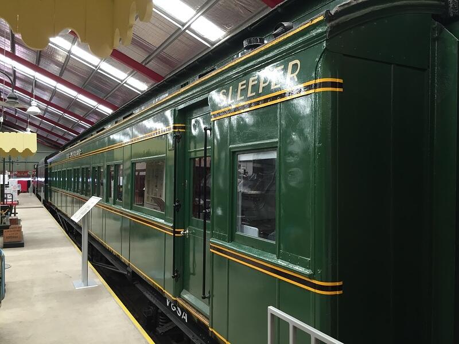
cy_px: 172
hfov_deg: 61.7
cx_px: 230
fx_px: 385
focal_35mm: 29
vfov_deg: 48.2
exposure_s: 1/30
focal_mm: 4.15
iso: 80
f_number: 2.2
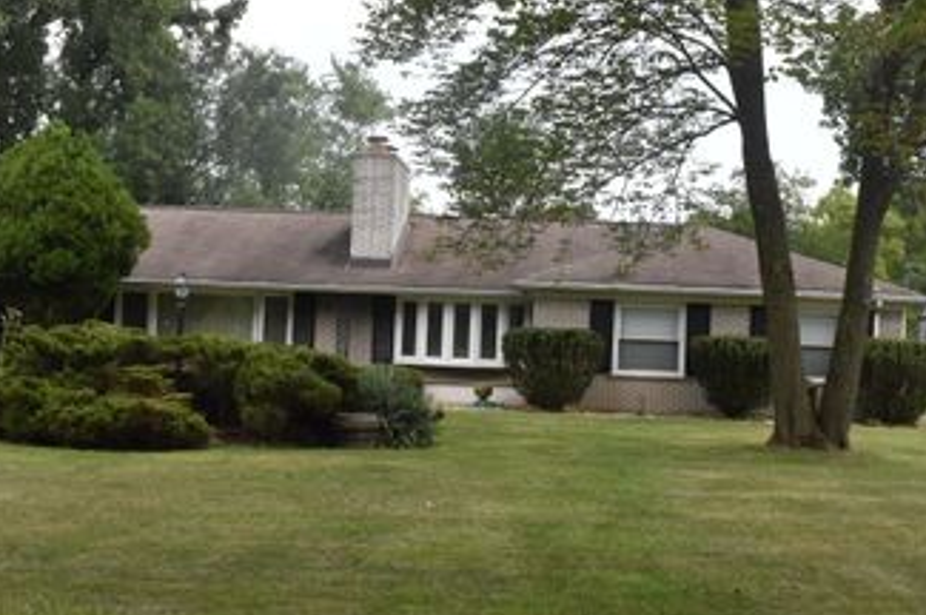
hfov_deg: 34.6
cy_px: 360
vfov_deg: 23.4
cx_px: 464
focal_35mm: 58
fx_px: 1484
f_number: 10
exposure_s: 1/400
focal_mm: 25
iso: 800
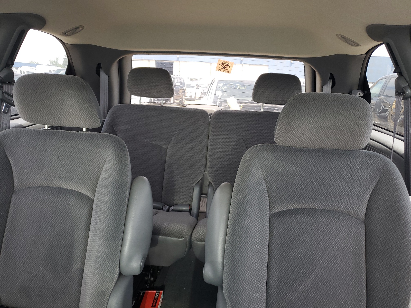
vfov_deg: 53.1
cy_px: 154
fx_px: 309
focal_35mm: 26
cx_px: 206
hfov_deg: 67.3
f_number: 1.5
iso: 54
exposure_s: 1/120
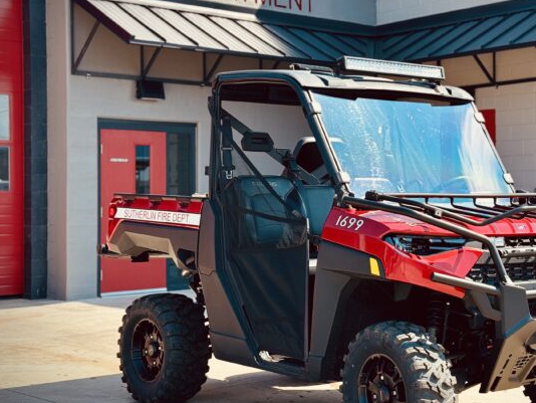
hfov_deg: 28.0
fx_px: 1069
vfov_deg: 21.3
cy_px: 188
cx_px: 359
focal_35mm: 69
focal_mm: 6.76
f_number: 1.78
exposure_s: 1/1724
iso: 64
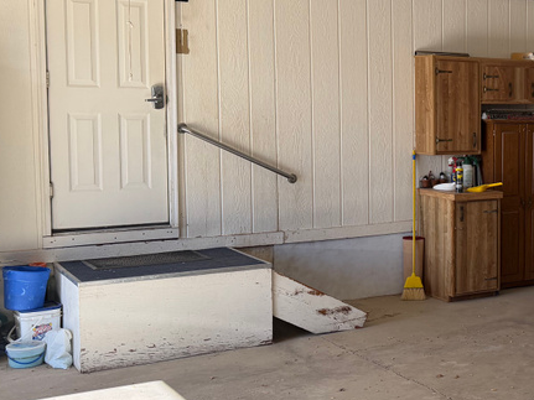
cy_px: 188
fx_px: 879
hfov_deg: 31.2
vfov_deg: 25.6
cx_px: 536
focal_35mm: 57
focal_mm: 6.76
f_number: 1.78
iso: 100
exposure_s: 1/602
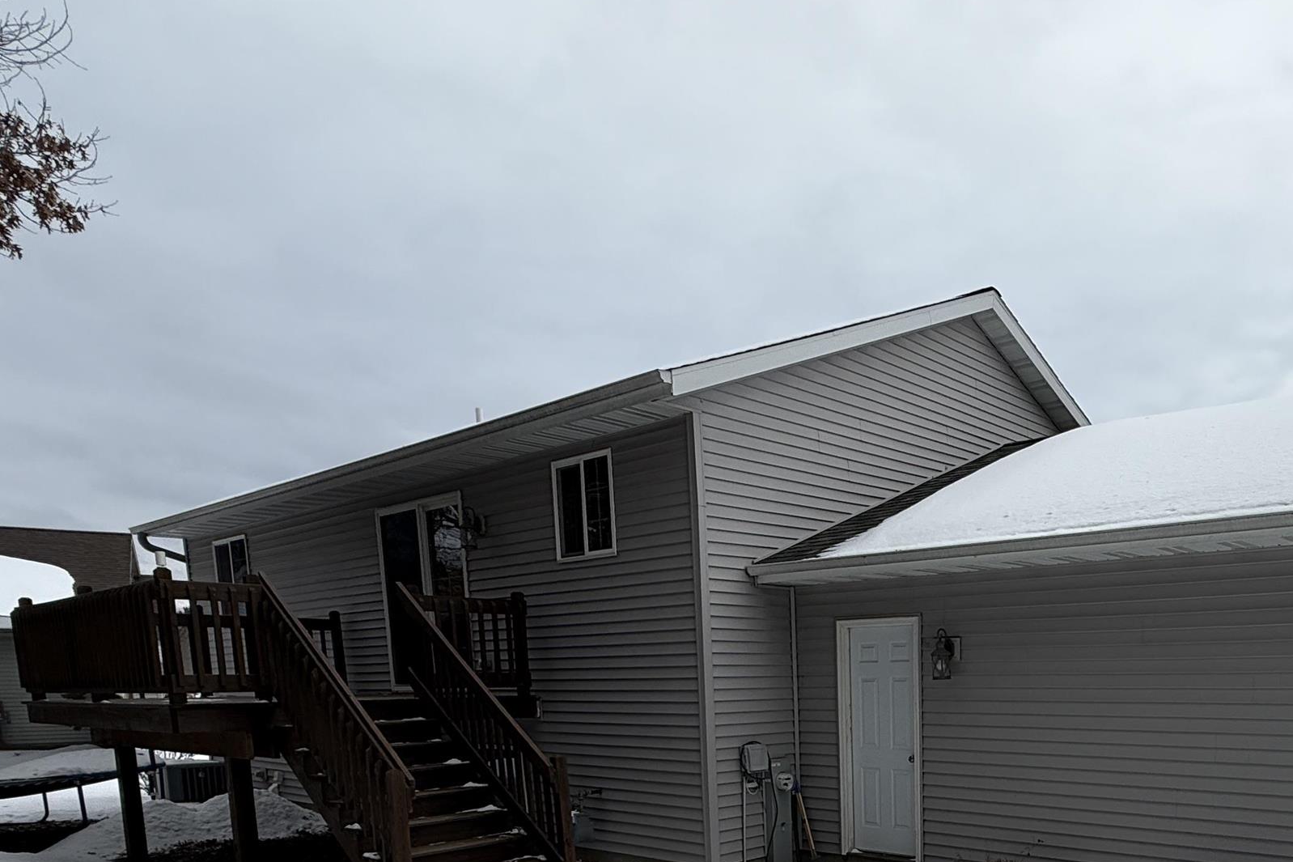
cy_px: 821
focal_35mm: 28
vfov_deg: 41.6
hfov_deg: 62.3
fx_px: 1005
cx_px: 945
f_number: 2.2
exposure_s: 1/1068
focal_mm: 2.22
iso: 50
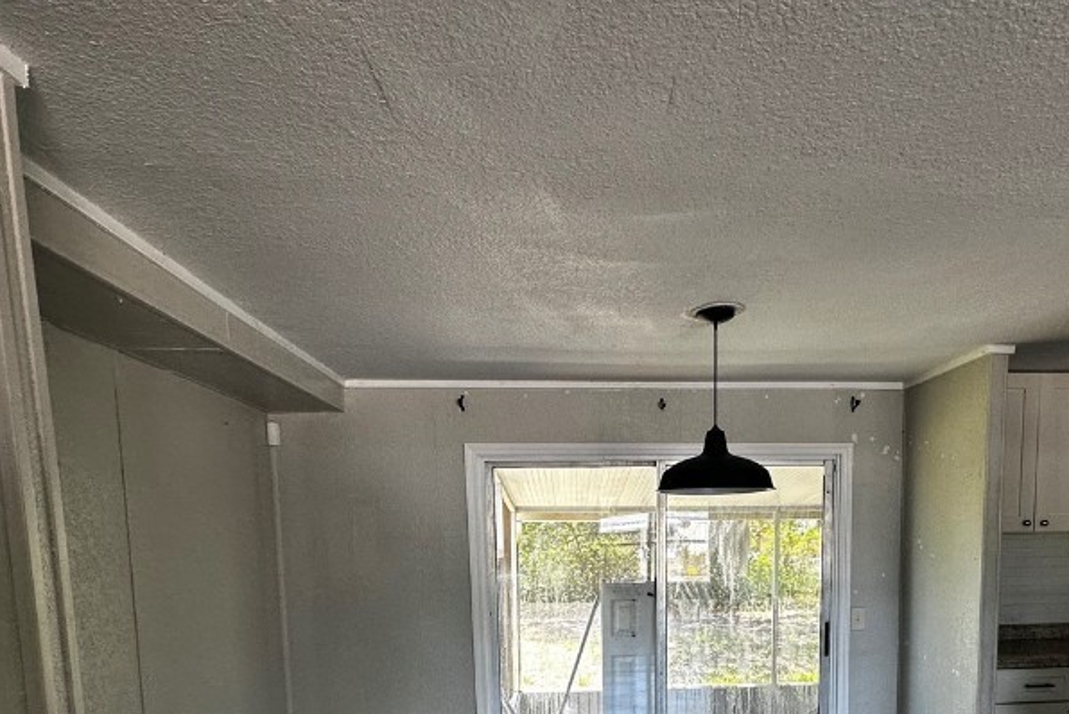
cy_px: 614
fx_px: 743
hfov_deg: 70.9
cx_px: 630
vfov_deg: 47.3
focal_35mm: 25
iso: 80
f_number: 2.2
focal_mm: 2.22
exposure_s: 1/99
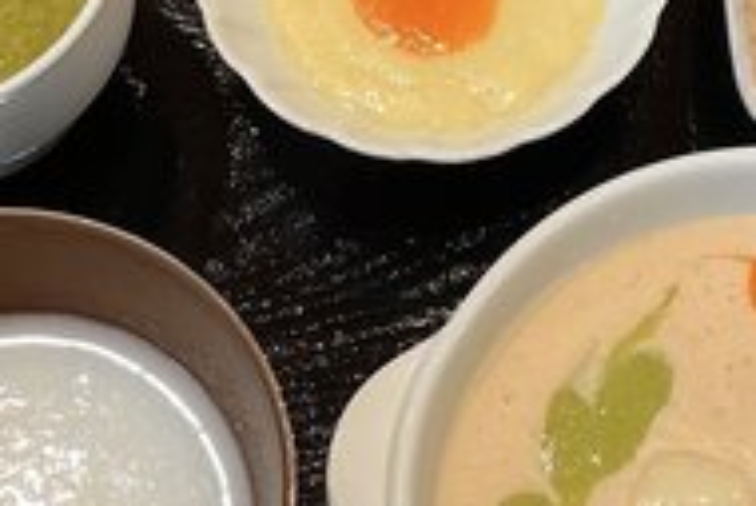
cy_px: 347
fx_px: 1996
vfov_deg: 14.4
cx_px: 430
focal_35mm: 95
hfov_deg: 21.4
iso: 64
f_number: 1.8
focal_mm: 3
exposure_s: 1/120
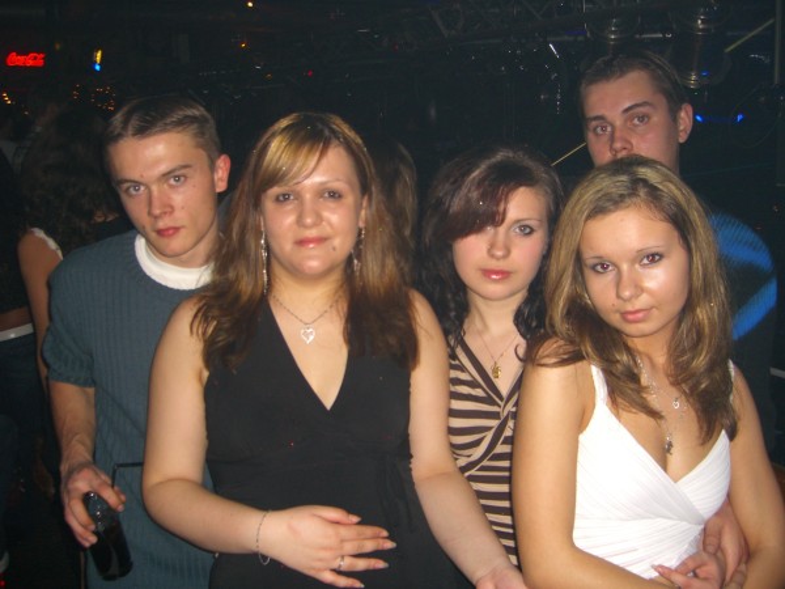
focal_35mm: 38
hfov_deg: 49.0
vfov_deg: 37.7
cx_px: 392
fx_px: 862
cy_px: 294
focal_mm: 7.9
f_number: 2.8
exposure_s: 1/60
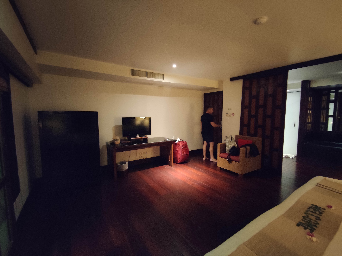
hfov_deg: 94.5
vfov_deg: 78.0
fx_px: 158
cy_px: 128
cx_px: 171
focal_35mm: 16
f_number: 2.2
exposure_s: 1/14
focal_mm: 2.35
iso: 6728
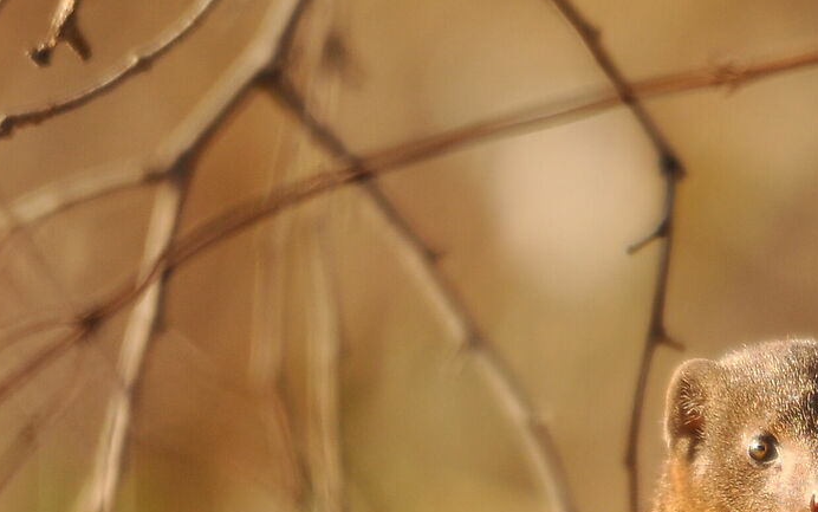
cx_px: 878
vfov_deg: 0.6
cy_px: 536
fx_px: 47210
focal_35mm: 2117
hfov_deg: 1.0
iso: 200
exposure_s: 1/400
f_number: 5.6
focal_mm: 400
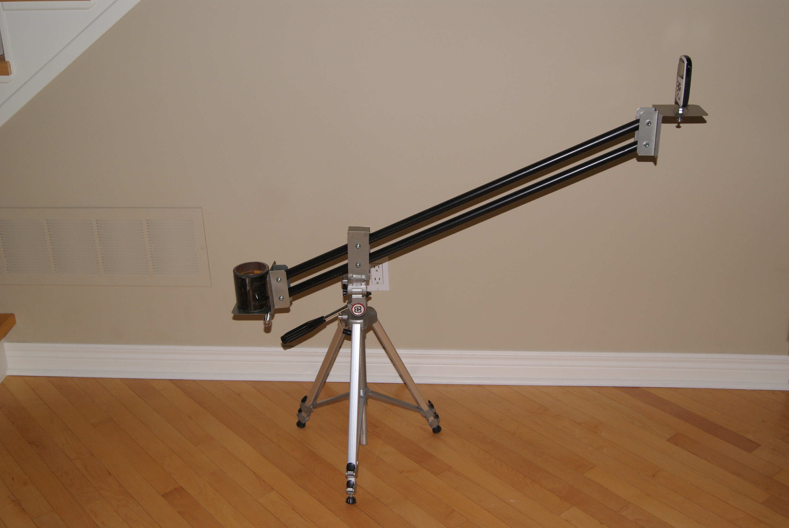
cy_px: 264
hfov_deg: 49.5
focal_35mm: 39
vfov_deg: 34.3
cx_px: 394
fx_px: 856
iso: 400
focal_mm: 26
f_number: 5.6
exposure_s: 1/60
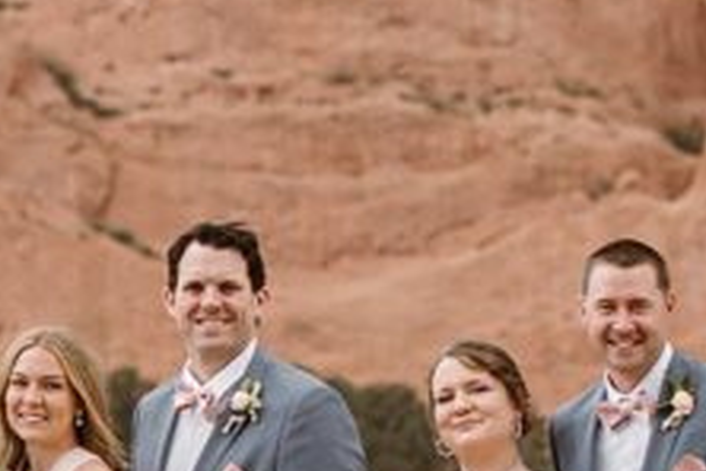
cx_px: -614
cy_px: 277
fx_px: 6334
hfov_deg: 6.2
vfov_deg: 4.3
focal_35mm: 323
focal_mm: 70
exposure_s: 1/640
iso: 200
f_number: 3.2
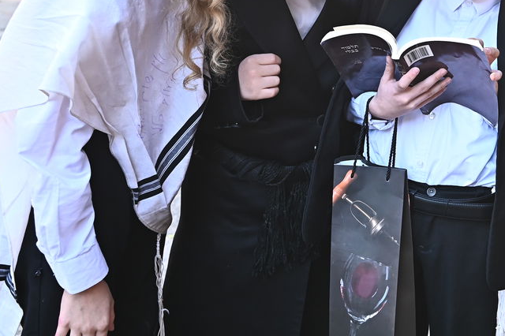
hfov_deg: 27.2
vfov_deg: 19.1
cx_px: 507
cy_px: 35
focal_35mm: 70
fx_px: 981
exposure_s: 1/200
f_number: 4.5
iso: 400
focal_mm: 32
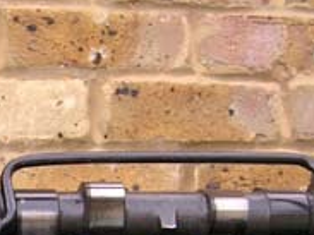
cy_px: 383
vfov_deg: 10.6
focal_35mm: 133
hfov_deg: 14.4
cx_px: -46
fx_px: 1206
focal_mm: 5.8
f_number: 2.8
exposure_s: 1/91.4
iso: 50
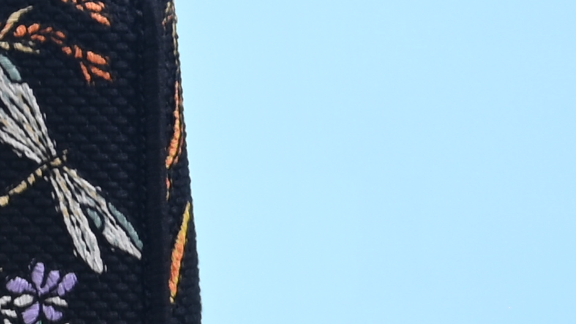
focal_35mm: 268
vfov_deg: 4.5
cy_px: 344
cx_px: -594
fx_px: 4093
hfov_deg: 7.7
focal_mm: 40
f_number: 16
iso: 100
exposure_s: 1/2
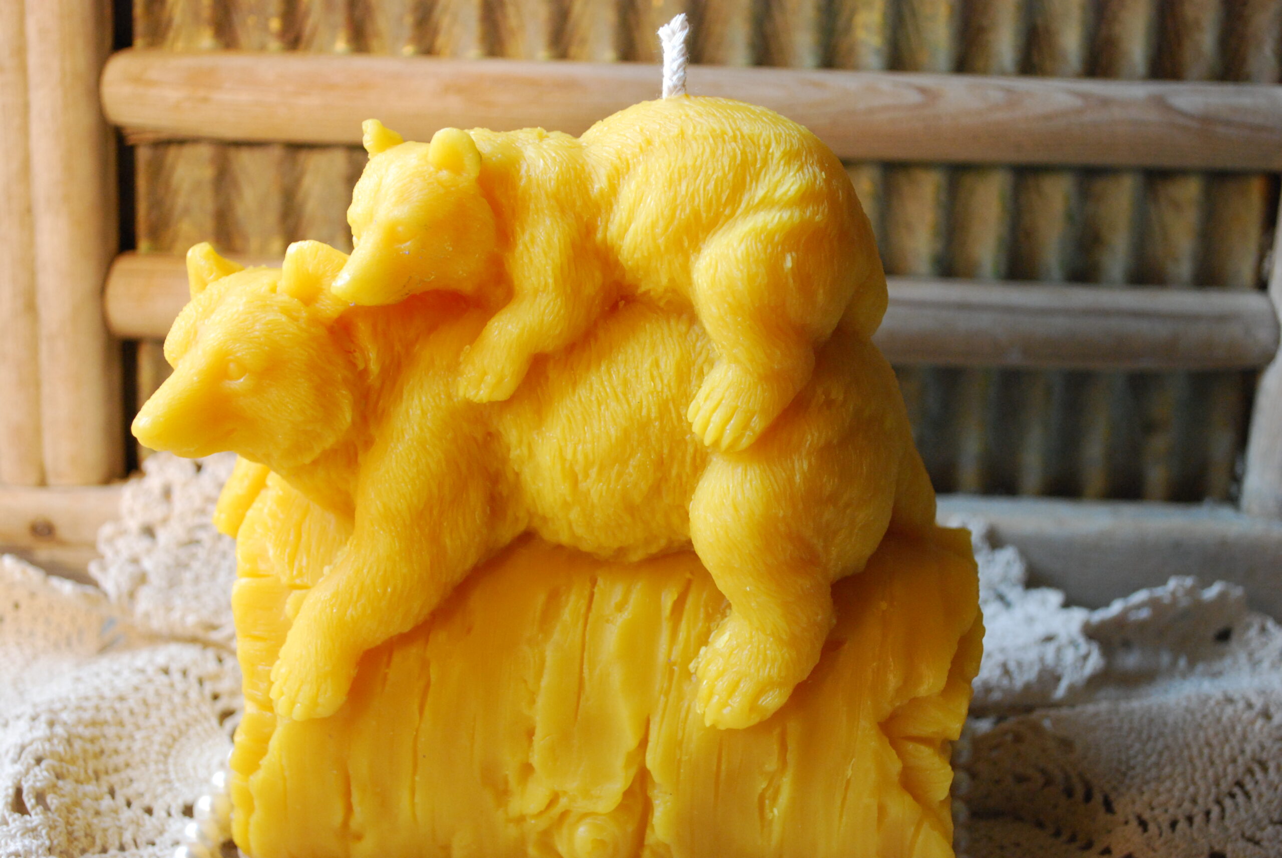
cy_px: 429
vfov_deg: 25.1
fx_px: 1925
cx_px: 641
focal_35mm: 54
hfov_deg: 36.8
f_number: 5.3
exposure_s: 1/30
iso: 1000
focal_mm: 36
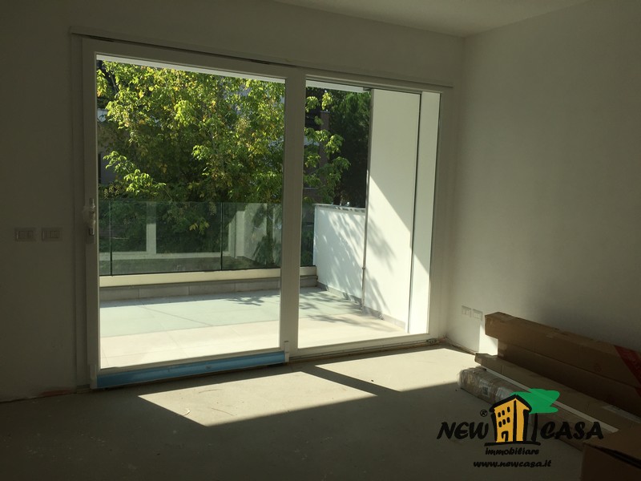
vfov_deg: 48.2
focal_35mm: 29
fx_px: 537
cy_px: 240
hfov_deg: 61.7
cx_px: 320
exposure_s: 1/1163
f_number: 2.2
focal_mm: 4.15
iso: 32
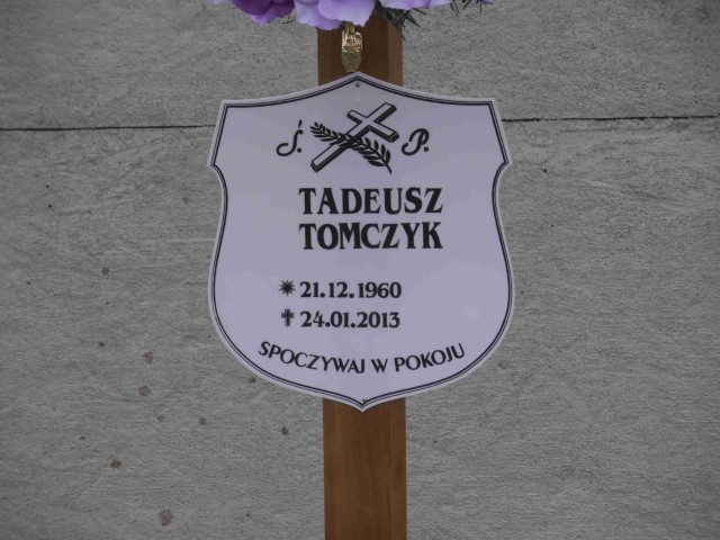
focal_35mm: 198
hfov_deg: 10.0
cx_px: 360
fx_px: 4118
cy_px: 270
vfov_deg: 7.5
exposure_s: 1/125
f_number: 5.8
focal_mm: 35.05
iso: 80
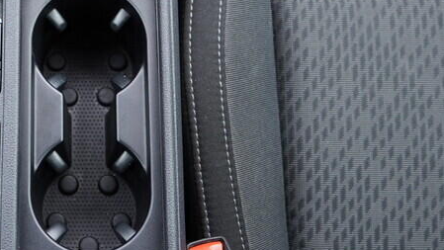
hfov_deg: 24.0
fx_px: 1013
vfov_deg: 13.7
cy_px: -40
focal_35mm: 86
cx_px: 44
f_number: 2.8
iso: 500
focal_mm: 24
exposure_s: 1/40
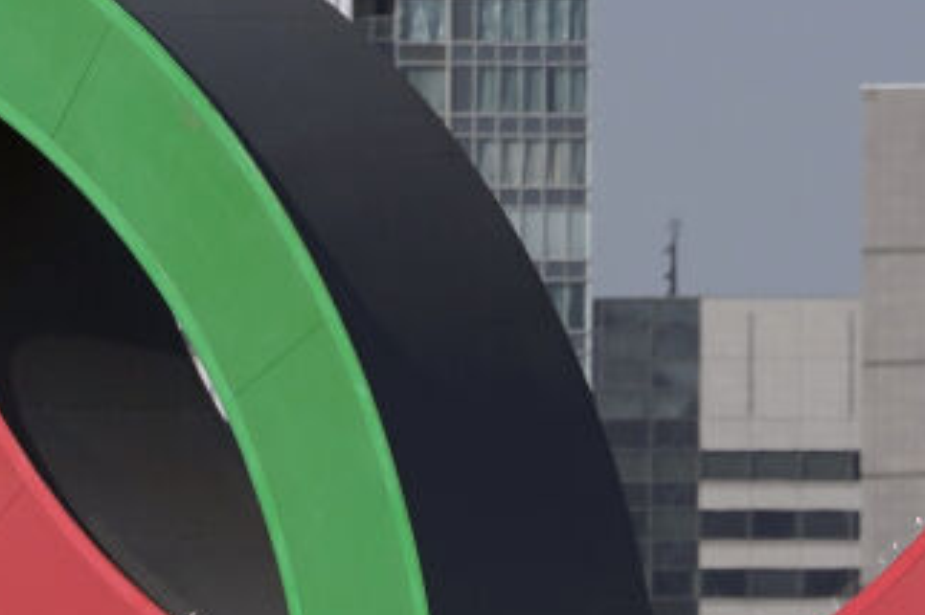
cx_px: -768
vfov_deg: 1.0
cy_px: 504
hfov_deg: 1.5
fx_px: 36012
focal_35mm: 1403
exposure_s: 1/1000
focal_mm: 256
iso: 200
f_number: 9
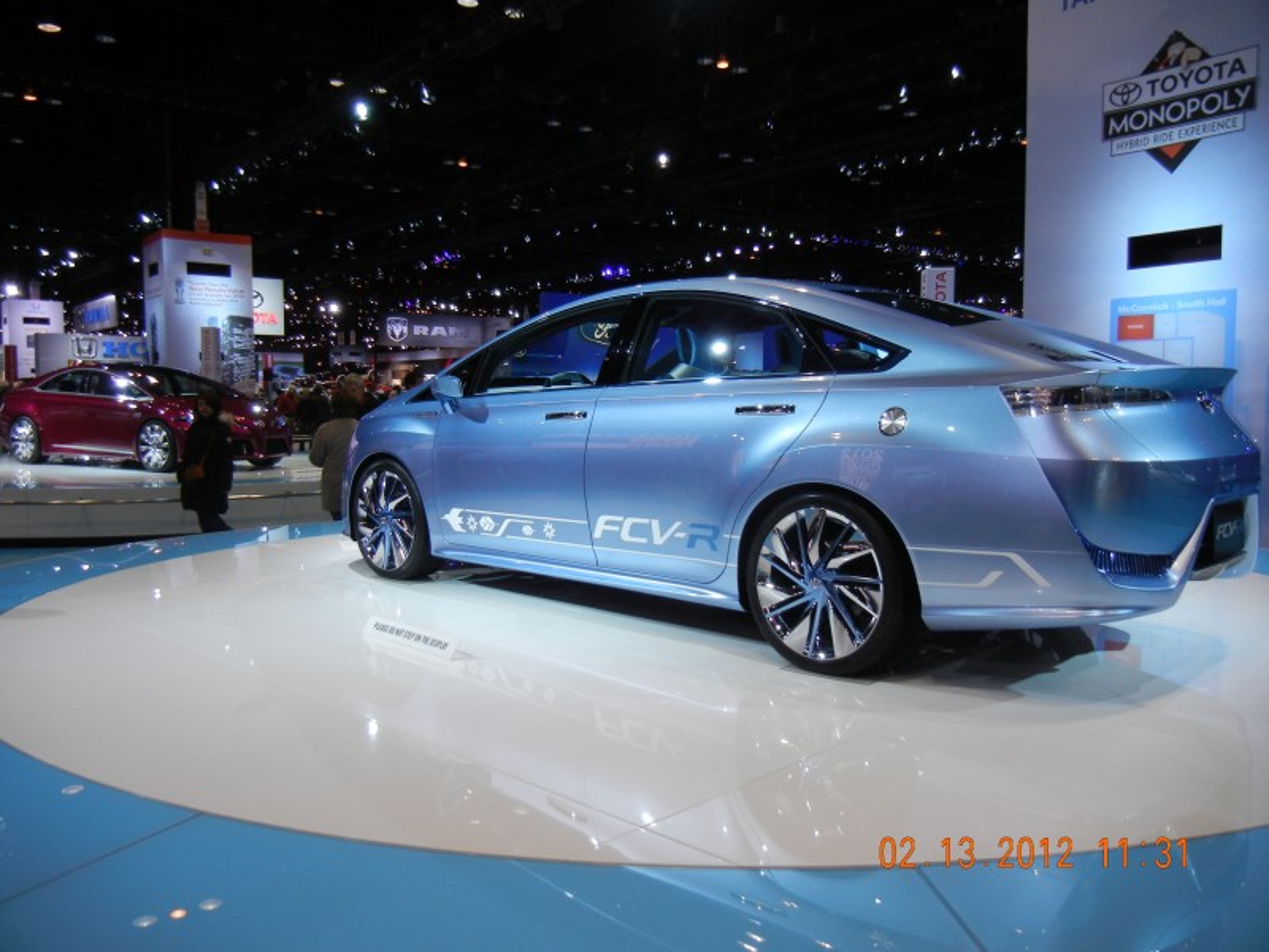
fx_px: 1100
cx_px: 634
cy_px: 476
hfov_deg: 60.0
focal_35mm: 30
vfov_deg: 46.8
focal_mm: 5.4
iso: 160
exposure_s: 1/102
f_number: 3.5
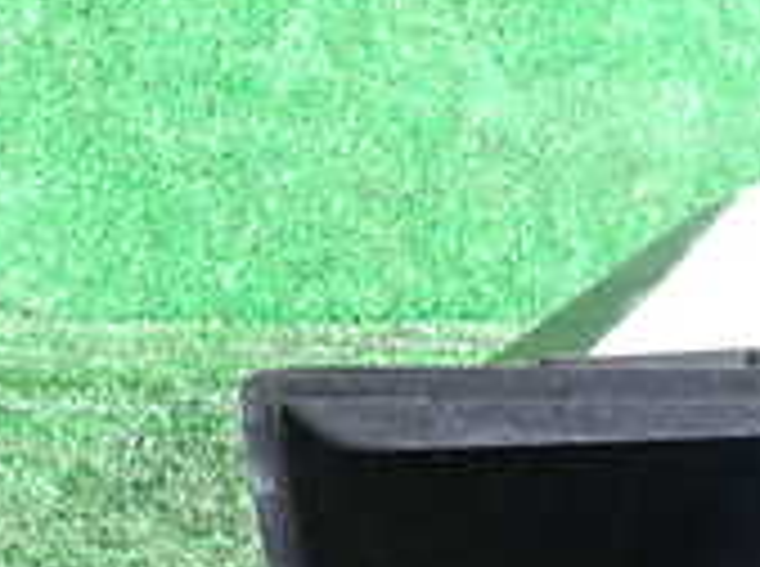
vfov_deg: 16.2
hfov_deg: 18.4
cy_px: 554
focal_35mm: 89
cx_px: 1277
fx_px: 1950
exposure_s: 1/30
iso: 320
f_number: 2
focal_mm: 4.5
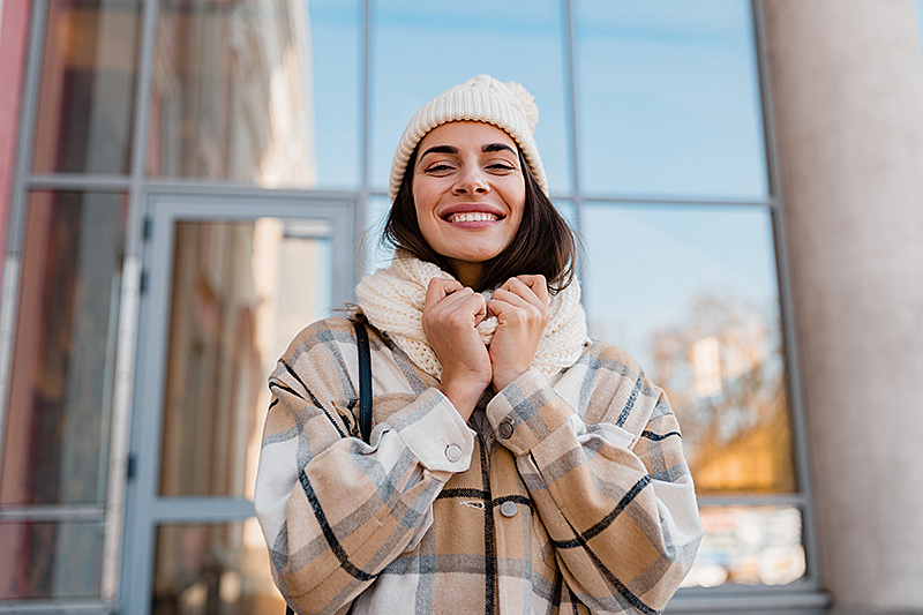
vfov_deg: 37.8
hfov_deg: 54.4
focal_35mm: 35
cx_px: 462
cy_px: 308
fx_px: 897
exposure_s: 1/640
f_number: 2
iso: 100
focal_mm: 35
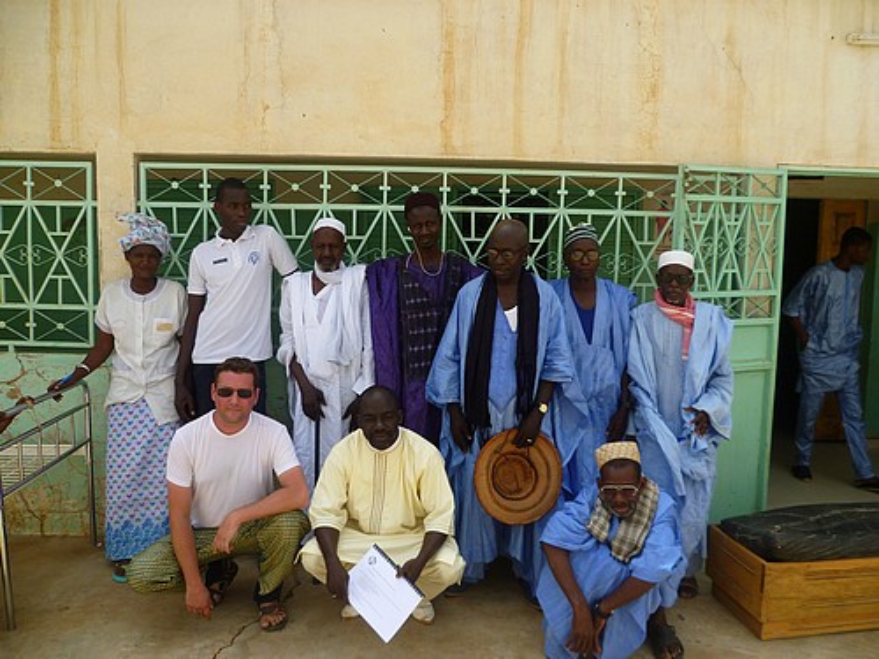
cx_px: 440
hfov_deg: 63.4
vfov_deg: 49.7
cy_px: 330
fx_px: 711
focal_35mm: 28
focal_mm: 5
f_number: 2.8
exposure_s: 1/640
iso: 80
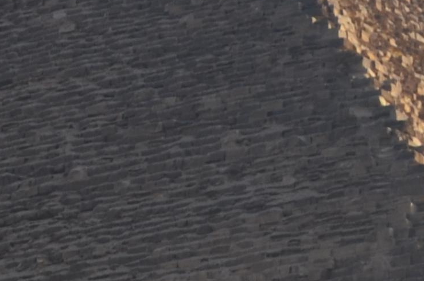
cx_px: -168
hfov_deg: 4.7
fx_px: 5173
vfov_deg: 3.1
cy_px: 322
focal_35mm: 440
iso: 100
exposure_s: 1/160
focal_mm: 44
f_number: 11
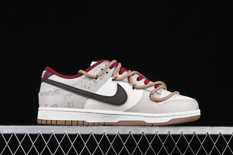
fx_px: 485
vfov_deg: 18.2
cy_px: 78
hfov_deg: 27.0
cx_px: 116
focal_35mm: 75
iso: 160
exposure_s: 1/80
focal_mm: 50
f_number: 8
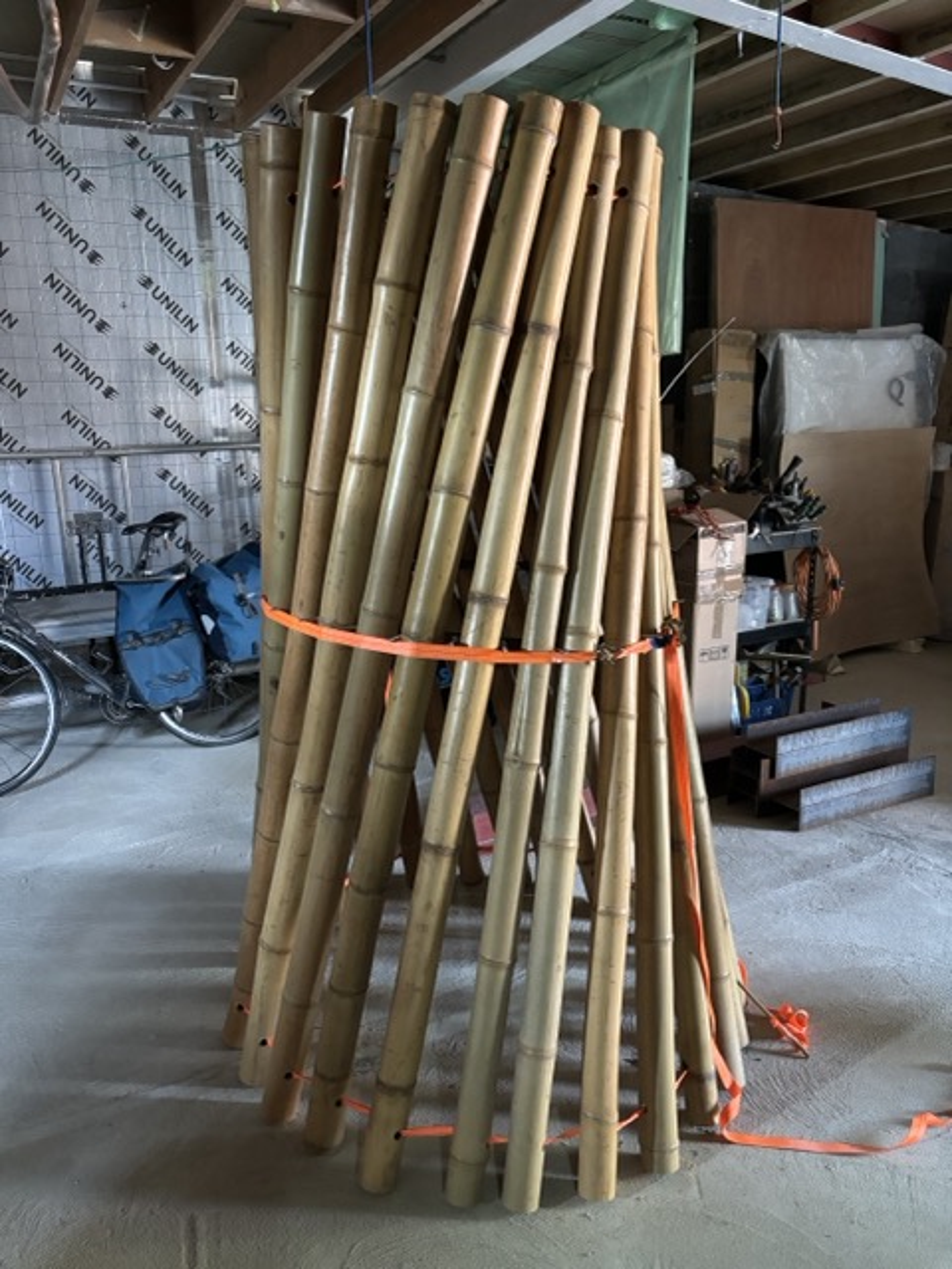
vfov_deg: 67.3
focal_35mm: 26
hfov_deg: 53.1
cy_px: 634
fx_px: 953
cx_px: 476
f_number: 1.6
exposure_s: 1/40
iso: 640
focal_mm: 5.96
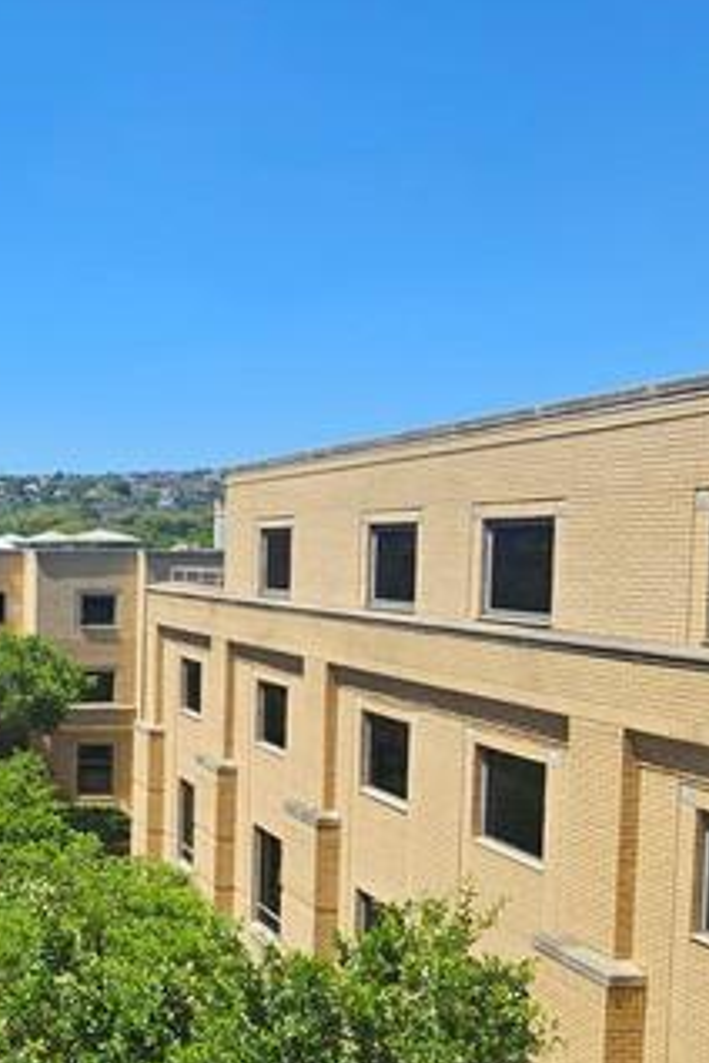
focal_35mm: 34
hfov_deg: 31.8
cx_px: -161
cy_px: 595
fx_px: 1004
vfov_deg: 55.7
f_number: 2.2
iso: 50
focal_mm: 2.2
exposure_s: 1/2000
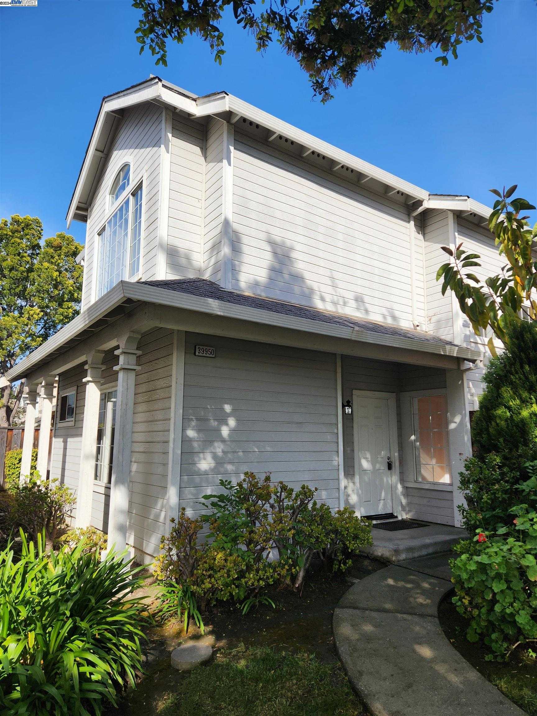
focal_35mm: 23
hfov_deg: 58.9
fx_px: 476
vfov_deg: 73.9
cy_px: 358
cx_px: 268
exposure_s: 1/1311
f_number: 1.8
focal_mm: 5.4
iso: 20
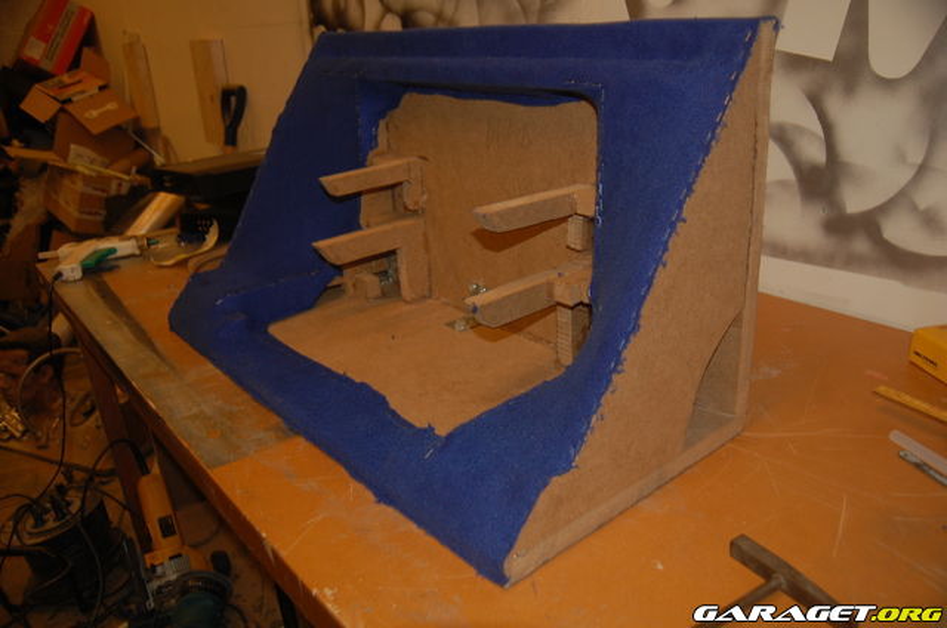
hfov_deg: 64.7
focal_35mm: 28
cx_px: 474
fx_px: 748
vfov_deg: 45.5
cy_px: 314
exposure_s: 1/60
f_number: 3.5
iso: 400
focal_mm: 19
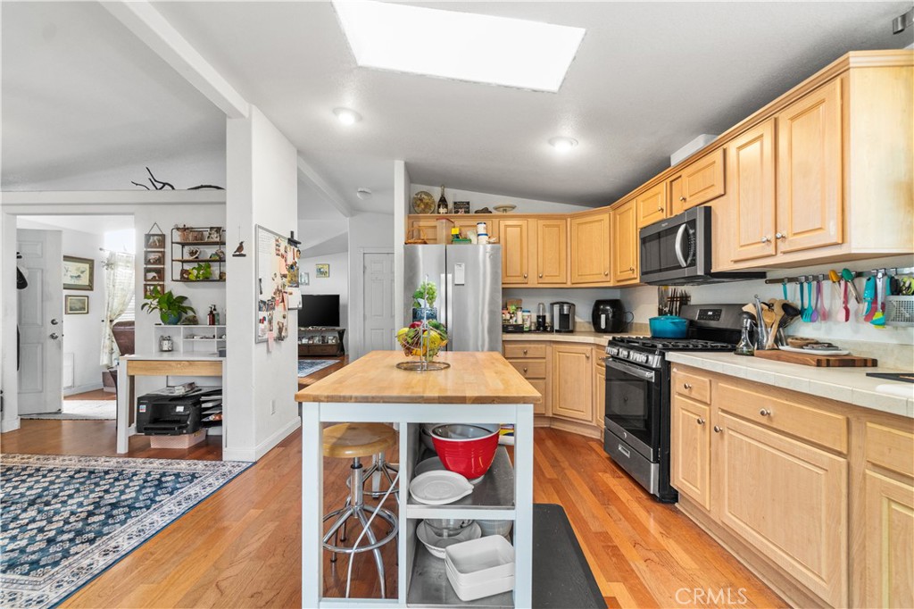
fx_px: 381
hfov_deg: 100.4
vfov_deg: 77.3
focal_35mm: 15
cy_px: 304
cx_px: 457
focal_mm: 10
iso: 320
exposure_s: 1/4
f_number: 7.1
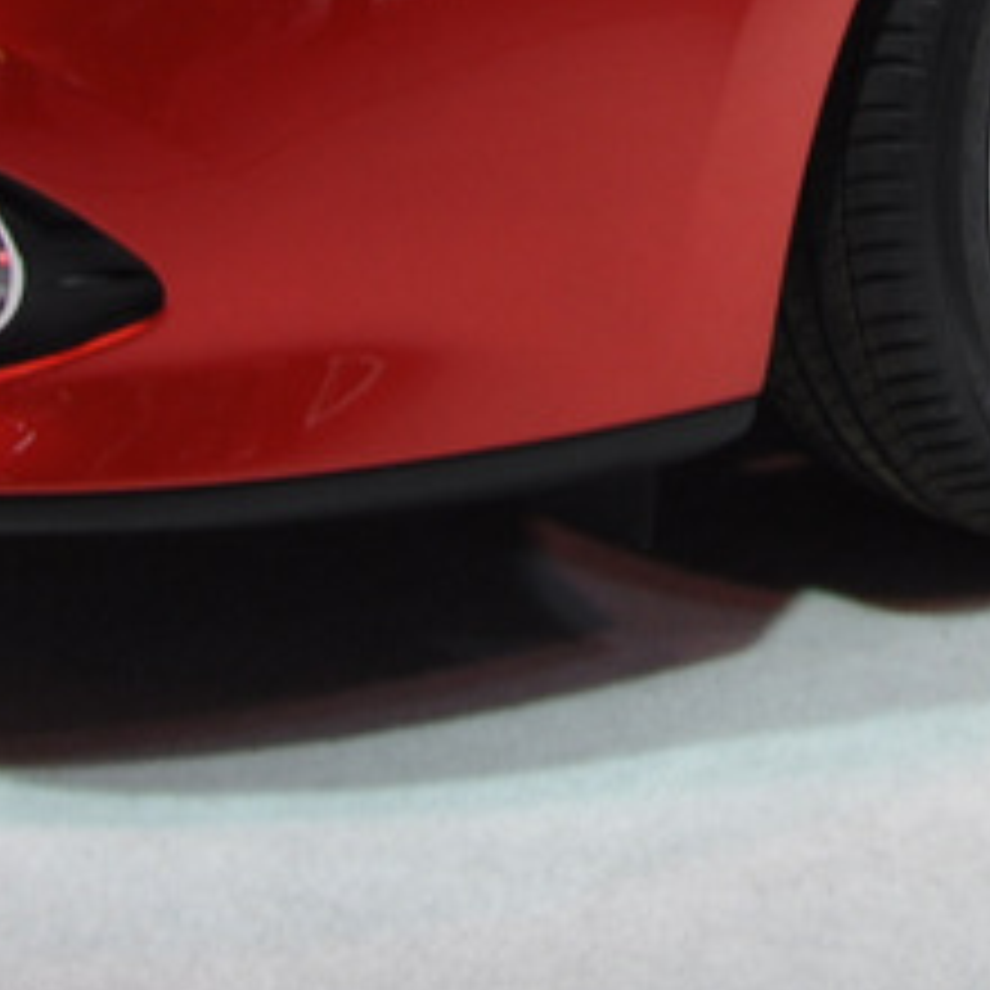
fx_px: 4951
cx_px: 1188
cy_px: -718
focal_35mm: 153
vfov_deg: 10.8
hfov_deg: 11.2
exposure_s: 1/40
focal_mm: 22
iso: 200
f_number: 6.3
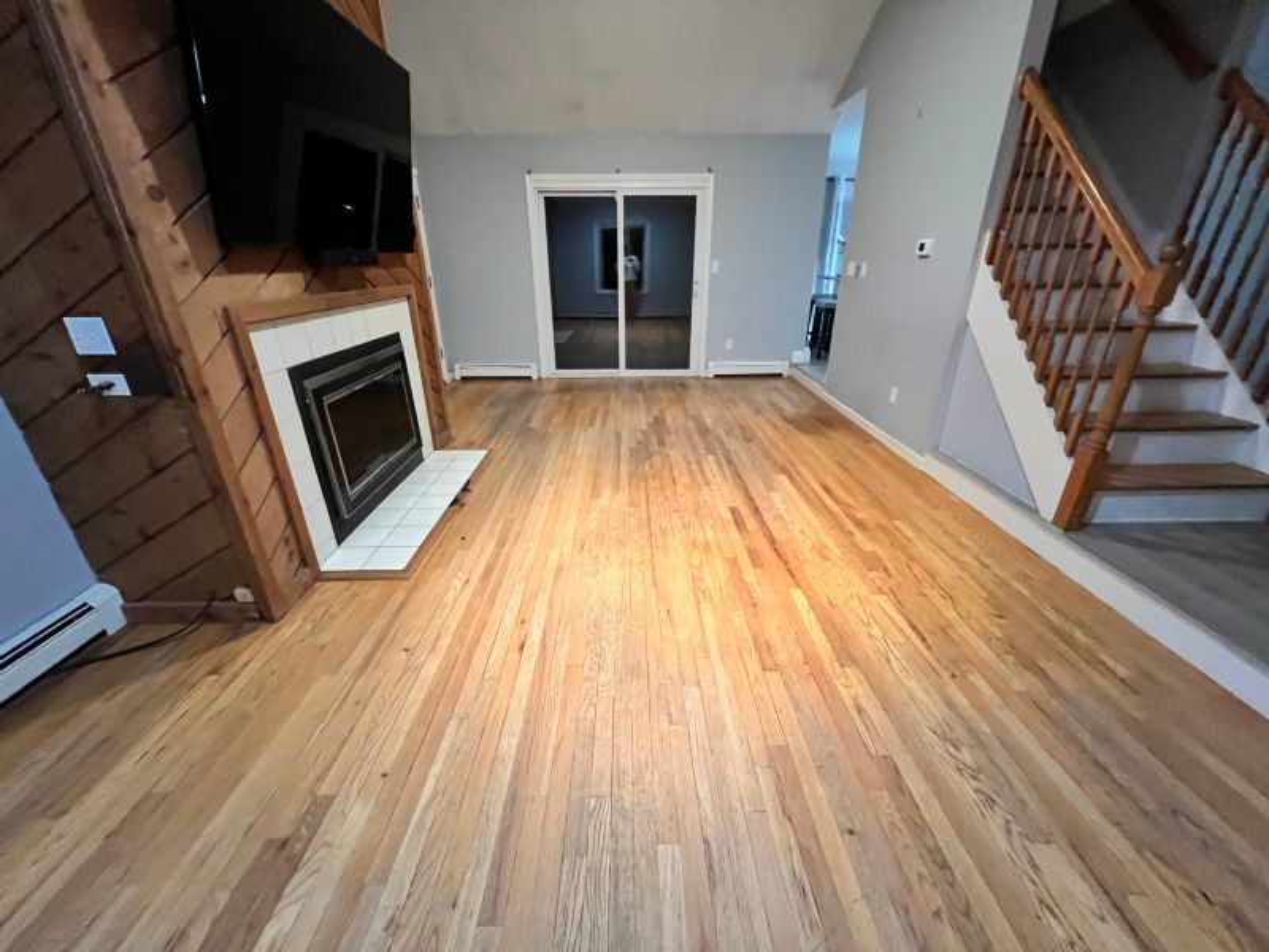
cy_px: 476
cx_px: 634
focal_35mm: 13
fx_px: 477
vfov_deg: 89.9
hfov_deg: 106.2
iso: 800
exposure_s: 1/60
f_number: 1.8
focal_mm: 1.57
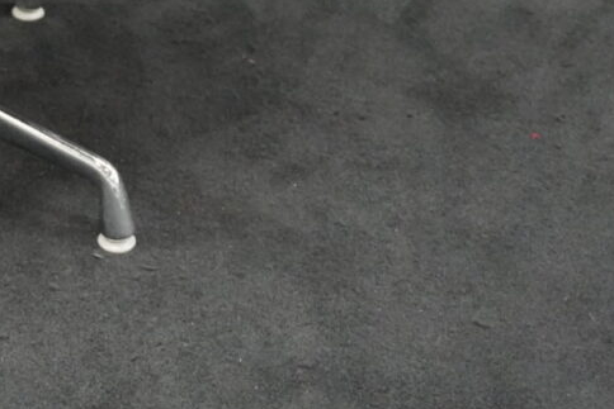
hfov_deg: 15.6
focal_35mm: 127
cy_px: -205
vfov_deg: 10.4
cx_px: -103
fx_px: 2167
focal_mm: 40
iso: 12800
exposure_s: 1/125
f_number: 4
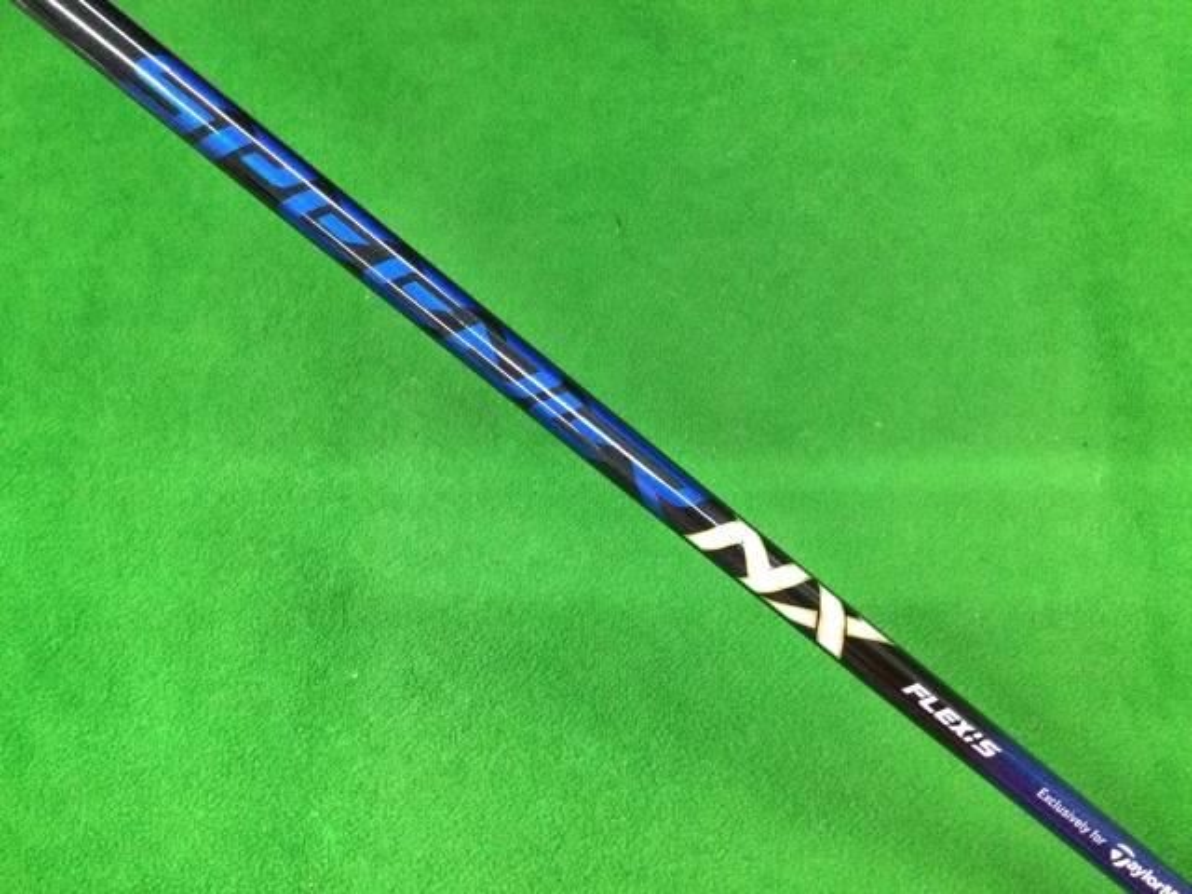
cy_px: 447
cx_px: 596
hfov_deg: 58.4
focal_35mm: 31
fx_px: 1067
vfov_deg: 45.4
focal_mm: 3.3
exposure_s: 1/30
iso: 200
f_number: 2.4
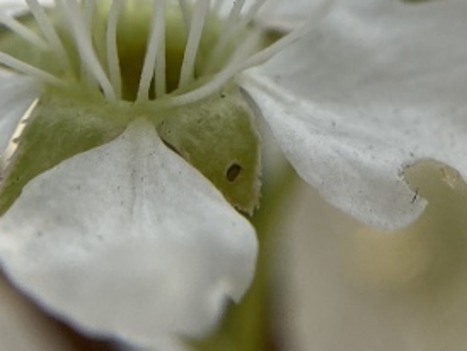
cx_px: 351
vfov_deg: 14.6
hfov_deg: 20.1
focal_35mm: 97
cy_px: -116
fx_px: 1310
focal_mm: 4.25
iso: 32
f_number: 1.8
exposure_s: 1/4831
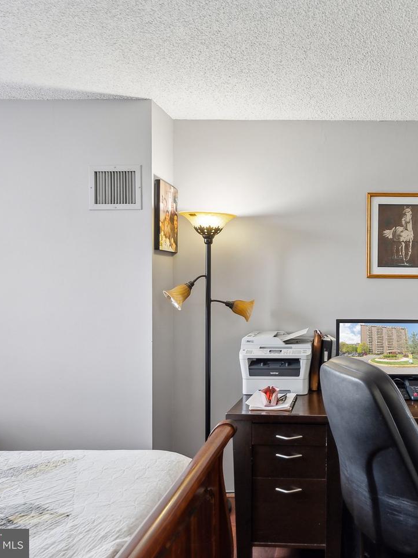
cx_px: 357
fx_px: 437
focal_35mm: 27
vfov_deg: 65.0
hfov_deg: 47.2
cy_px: 279
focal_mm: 18.8
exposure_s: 1/6
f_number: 9
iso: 250
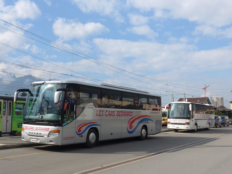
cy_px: 87
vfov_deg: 32.9
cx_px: 116
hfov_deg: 42.9
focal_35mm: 44
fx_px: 295
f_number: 2.8
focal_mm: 9
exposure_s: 1/1600
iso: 80
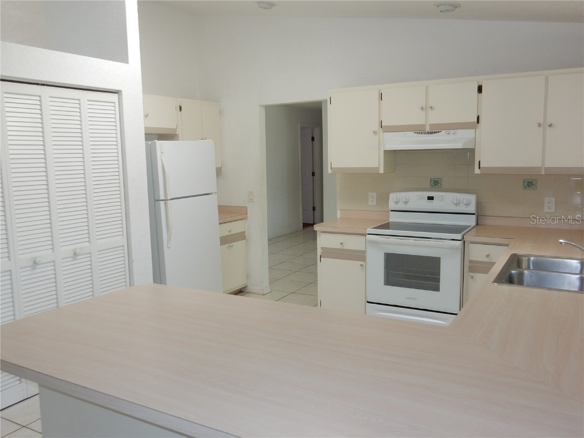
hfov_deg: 60.0
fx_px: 506
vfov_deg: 46.8
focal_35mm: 30
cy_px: 219
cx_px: 292
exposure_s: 1/30
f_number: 4
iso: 125
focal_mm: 5.4
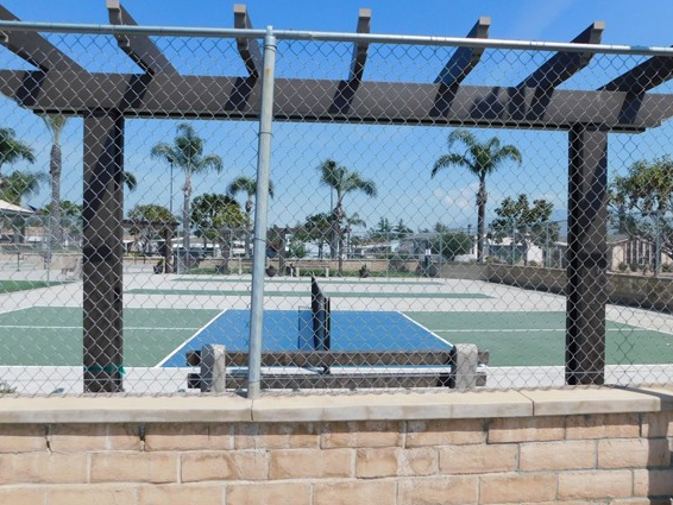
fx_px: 506
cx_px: 339
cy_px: 257
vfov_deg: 53.1
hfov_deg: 67.3
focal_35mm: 26
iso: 125
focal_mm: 4
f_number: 6
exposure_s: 1/500
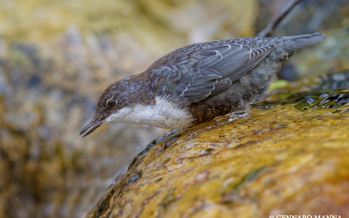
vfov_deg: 2.6
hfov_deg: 4.1
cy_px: 113
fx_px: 4860
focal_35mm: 511
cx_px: 174
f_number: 6.3
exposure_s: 1/1000
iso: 1600
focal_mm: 500
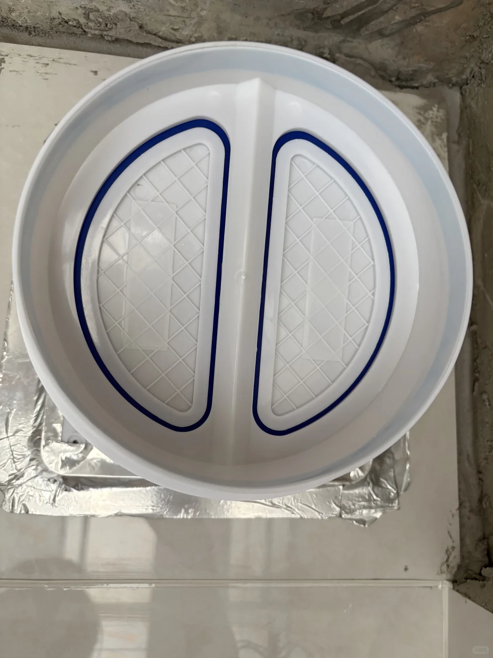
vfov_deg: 67.3
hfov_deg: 53.1
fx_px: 494
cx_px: 246
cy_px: 329
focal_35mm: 26
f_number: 1.6
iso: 160
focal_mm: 5.96
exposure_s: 1/60
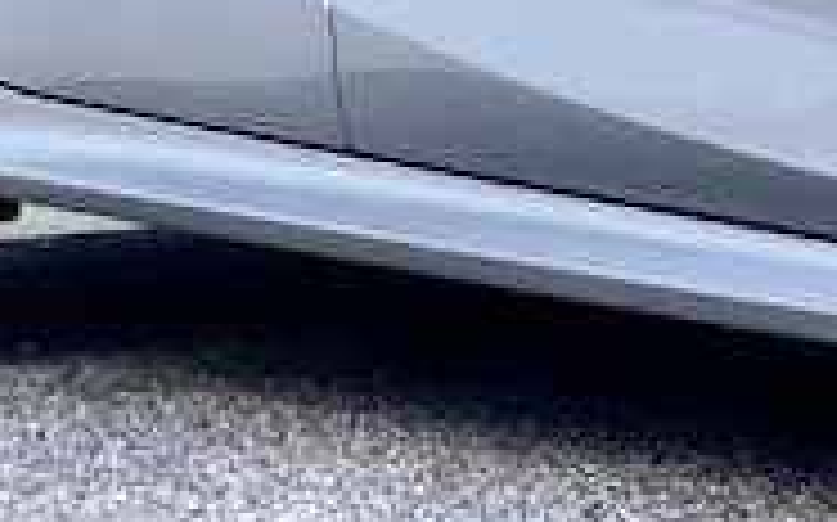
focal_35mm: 455
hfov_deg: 4.6
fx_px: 10373
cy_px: -380
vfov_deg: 2.9
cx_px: 1415
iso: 40
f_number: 2.2
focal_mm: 7.5
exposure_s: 1/121
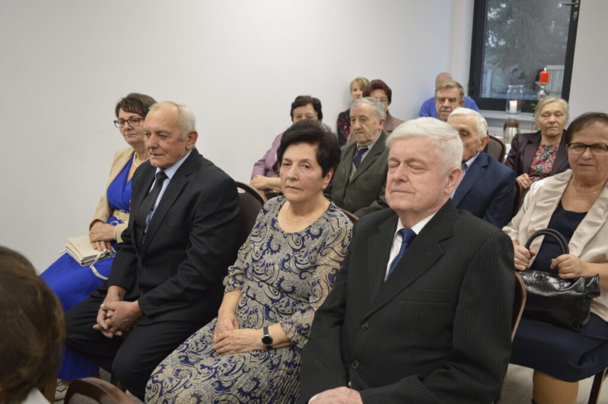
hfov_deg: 62.0
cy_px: 202
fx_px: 506
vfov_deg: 43.5
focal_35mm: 30
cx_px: 304
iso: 400
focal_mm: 20
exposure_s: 1/40
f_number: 3.5
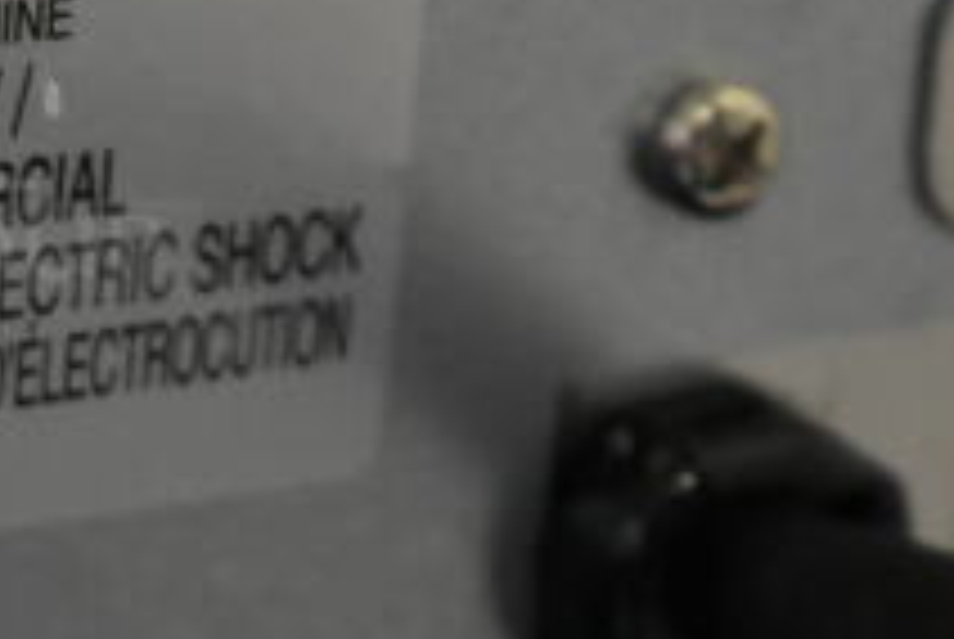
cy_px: 58
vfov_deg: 5.8
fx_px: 6301
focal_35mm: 237
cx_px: -297
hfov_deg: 8.5
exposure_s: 1/100
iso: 3600
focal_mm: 55
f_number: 5.6
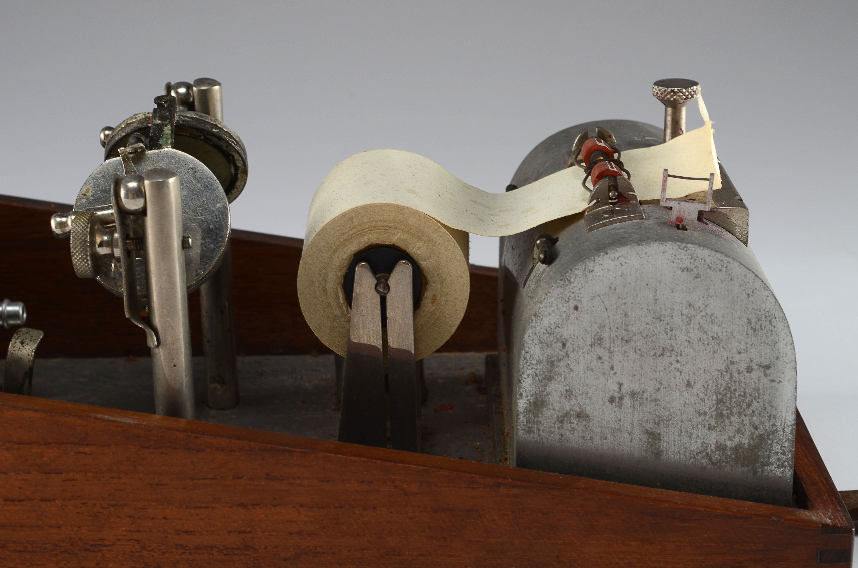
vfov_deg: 16.5
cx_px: 429
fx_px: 1962
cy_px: 284
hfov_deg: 24.7
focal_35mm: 82
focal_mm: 55
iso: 100
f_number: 14
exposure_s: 1/80
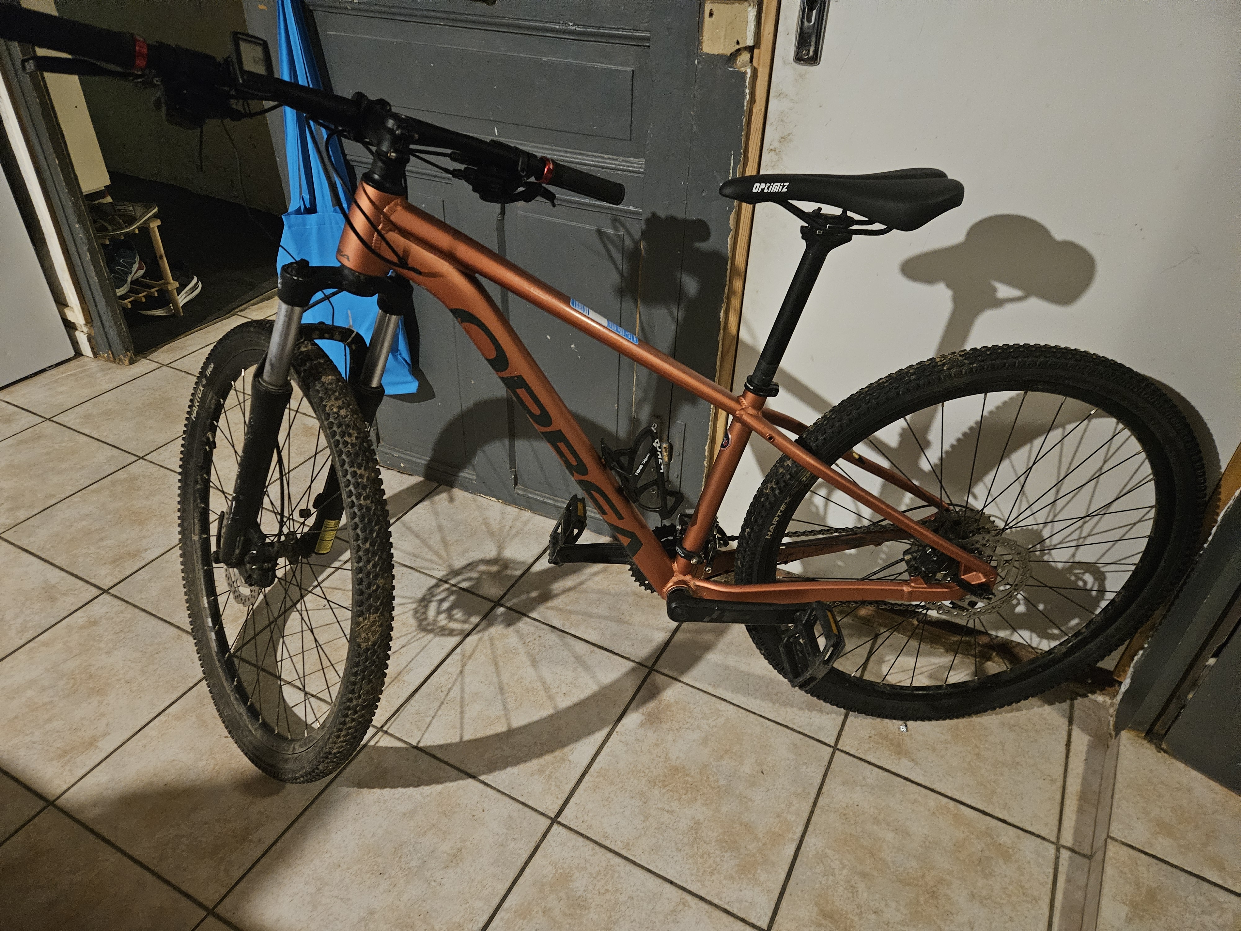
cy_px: 466
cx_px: 620
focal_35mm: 23
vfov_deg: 58.9
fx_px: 825
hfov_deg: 73.9
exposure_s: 1/25
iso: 1250
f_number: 1.8
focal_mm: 5.4
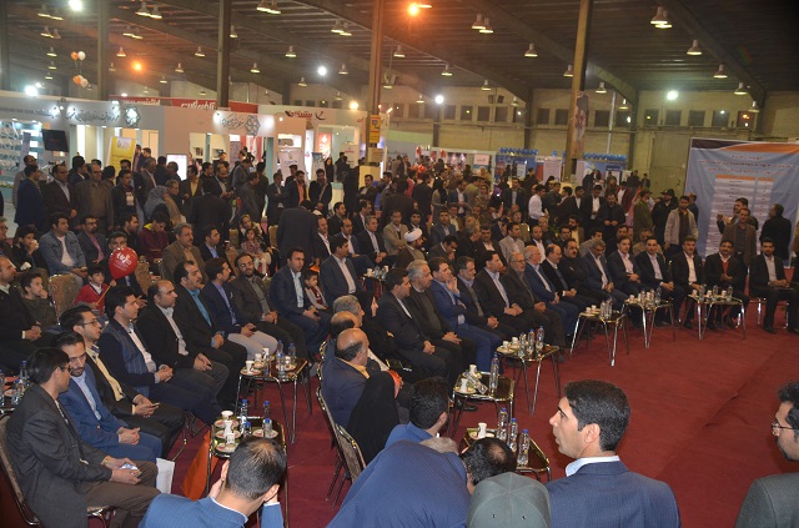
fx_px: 797
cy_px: 264
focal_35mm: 36
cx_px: 400
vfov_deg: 36.7
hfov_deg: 53.3
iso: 800
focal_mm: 24
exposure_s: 1/60
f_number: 3.8
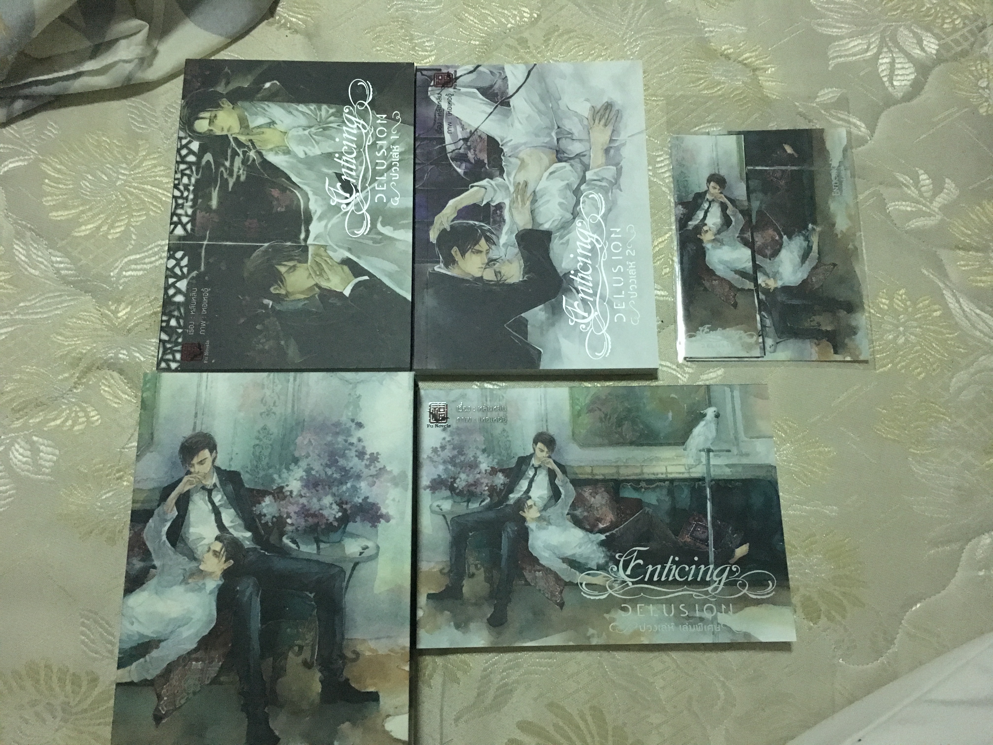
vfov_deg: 48.2
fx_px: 832
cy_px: 372
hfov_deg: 61.7
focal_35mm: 29
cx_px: 496
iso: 320
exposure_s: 1/17
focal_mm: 4.15
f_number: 2.2
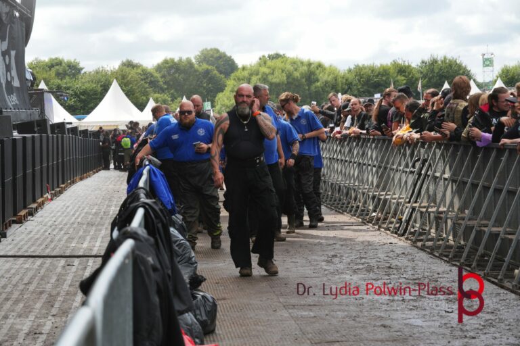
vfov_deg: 12.3
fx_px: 1603
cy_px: 173
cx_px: 260
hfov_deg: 18.4
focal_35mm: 111
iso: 100
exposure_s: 1/200
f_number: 6.3
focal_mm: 74
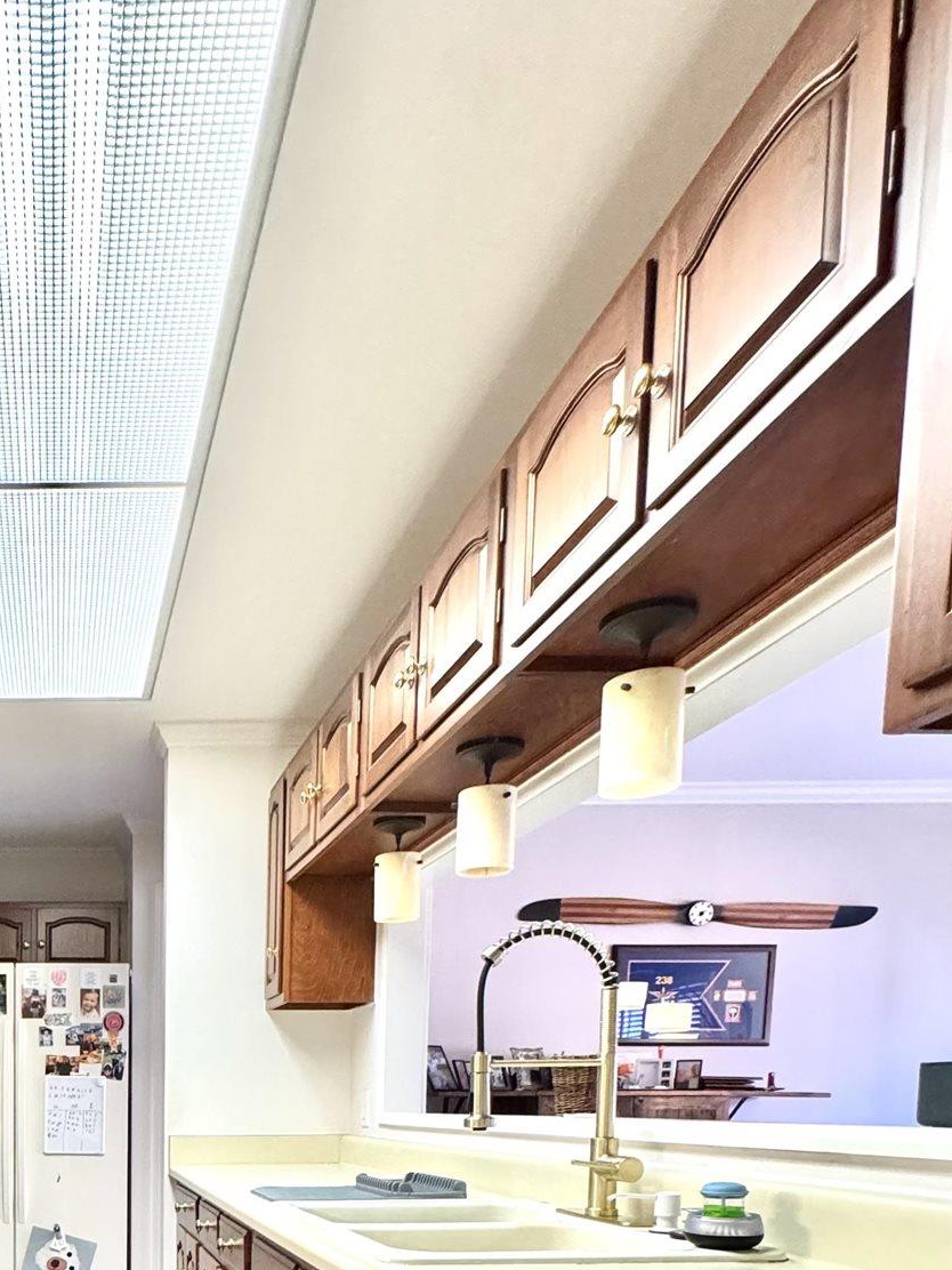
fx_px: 1063
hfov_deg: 42.6
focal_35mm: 29
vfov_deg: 52.5
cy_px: 1190
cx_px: 34
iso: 400
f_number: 2.2
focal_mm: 2.22
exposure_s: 1/60
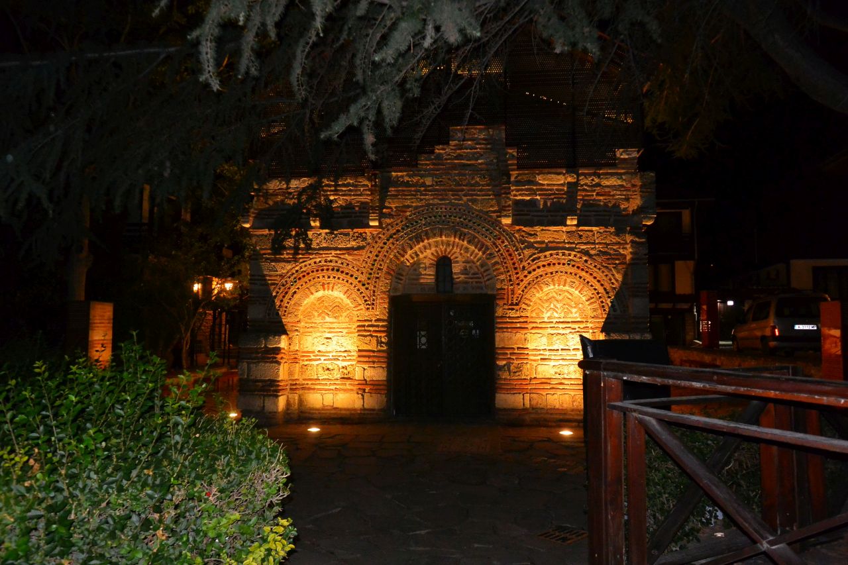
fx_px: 636
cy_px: 282
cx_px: 424
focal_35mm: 27
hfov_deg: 67.4
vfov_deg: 47.9
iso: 1000
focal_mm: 10
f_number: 3.5
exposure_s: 1/15
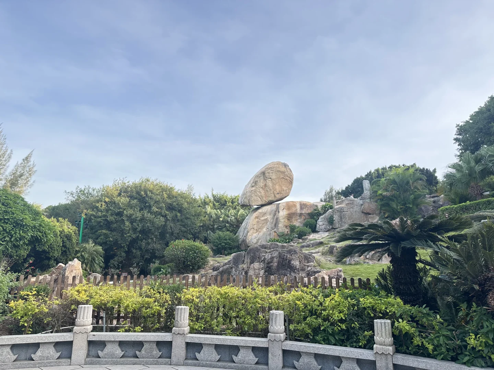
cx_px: 247
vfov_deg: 56.8
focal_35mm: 24
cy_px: 185
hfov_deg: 71.6
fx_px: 343
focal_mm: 6.86
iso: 80
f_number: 1.78
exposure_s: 1/672
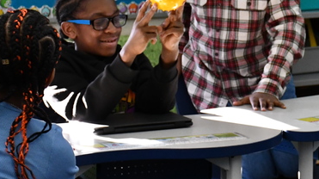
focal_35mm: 165
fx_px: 1395
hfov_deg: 12.8
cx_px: 372
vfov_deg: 7.3
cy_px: 38
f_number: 4.2
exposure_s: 1/125
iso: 2500
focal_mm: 38
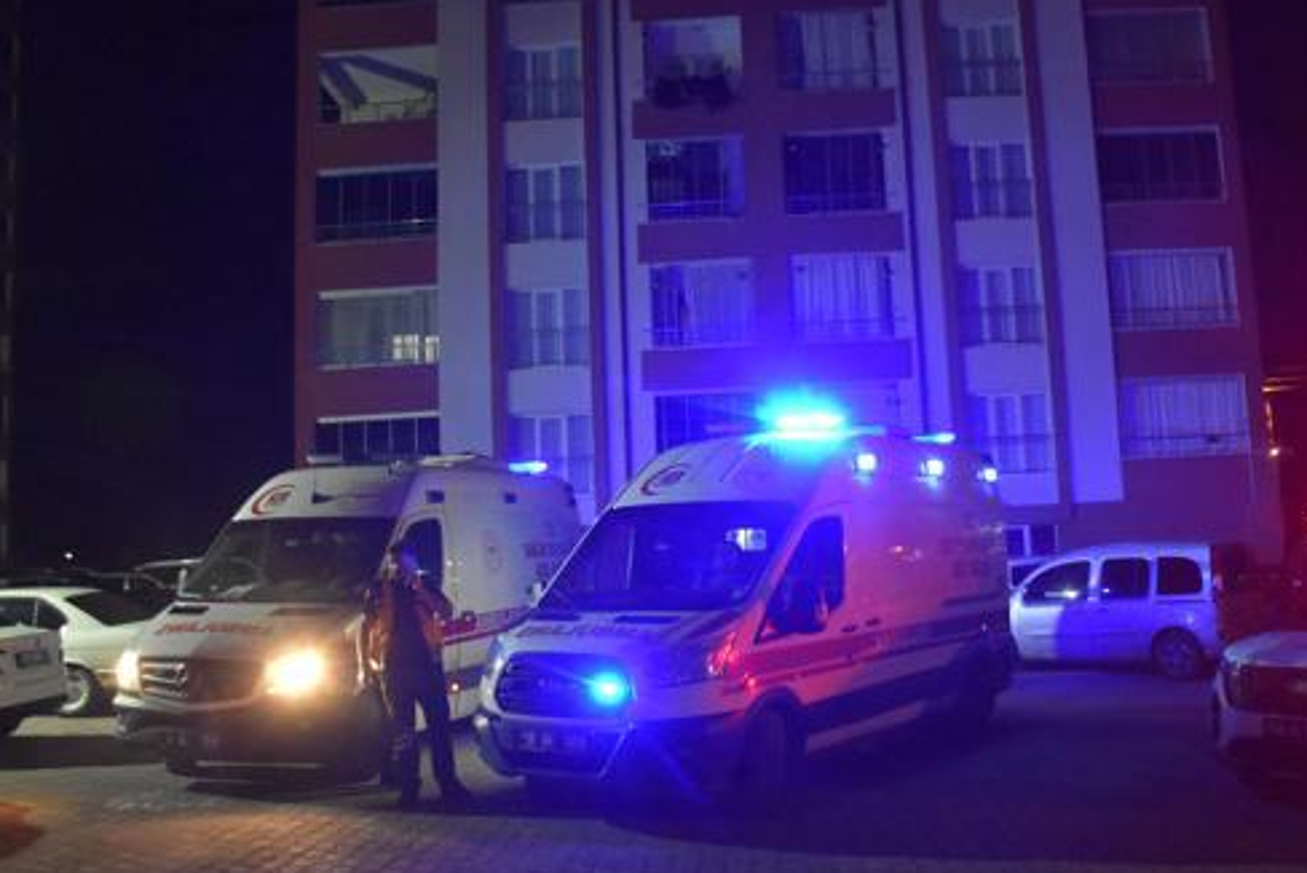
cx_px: 733
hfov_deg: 55.6
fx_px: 1235
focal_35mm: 34
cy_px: 495
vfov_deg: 38.9
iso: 6400
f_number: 3.5
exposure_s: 1/60
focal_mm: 18
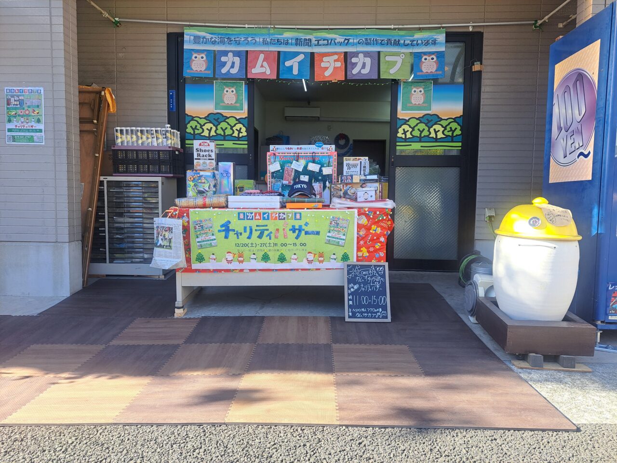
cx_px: 308
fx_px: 428
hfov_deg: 71.6
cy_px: 232
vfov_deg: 56.8
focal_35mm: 24
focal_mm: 5.23
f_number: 1.8
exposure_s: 1/328
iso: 50
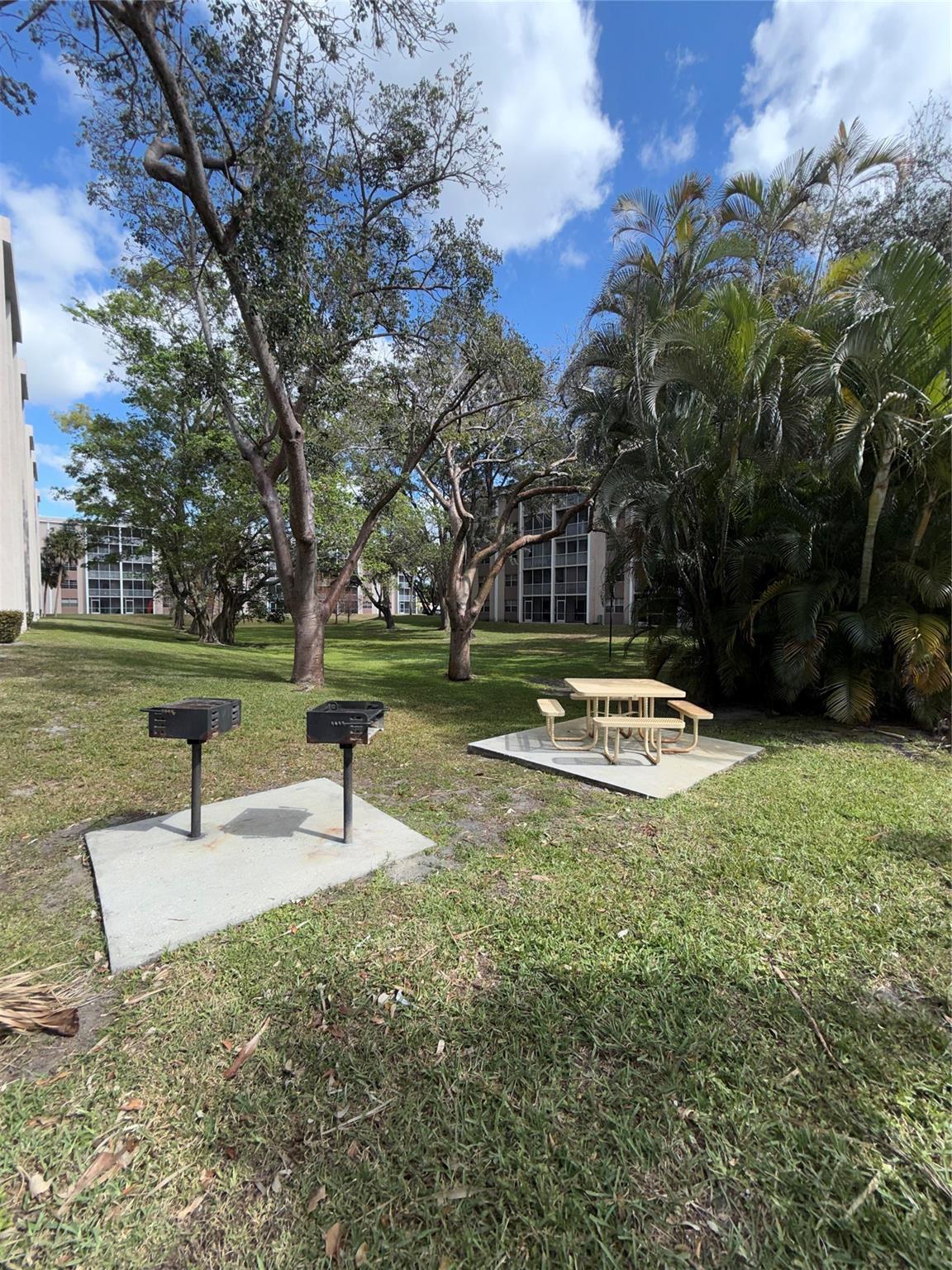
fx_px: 513
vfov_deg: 102.1
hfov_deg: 85.7
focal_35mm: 14
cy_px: 635
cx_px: 476
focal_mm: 2.22
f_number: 2.2
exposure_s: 1/549
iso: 16
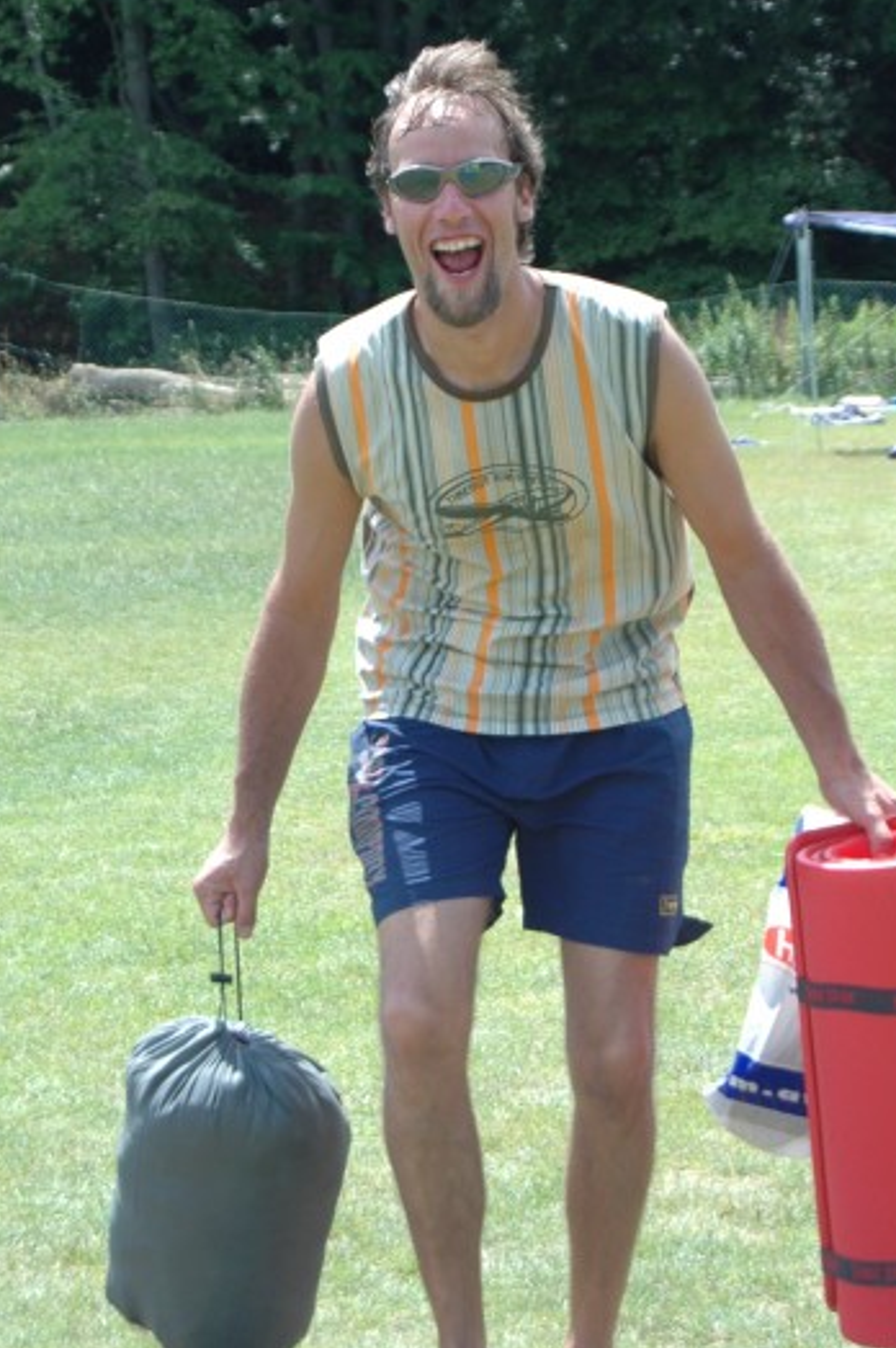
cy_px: 575
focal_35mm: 142
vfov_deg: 14.5
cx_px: 469
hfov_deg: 9.7
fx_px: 5303
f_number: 5.6
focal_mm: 55
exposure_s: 1/250
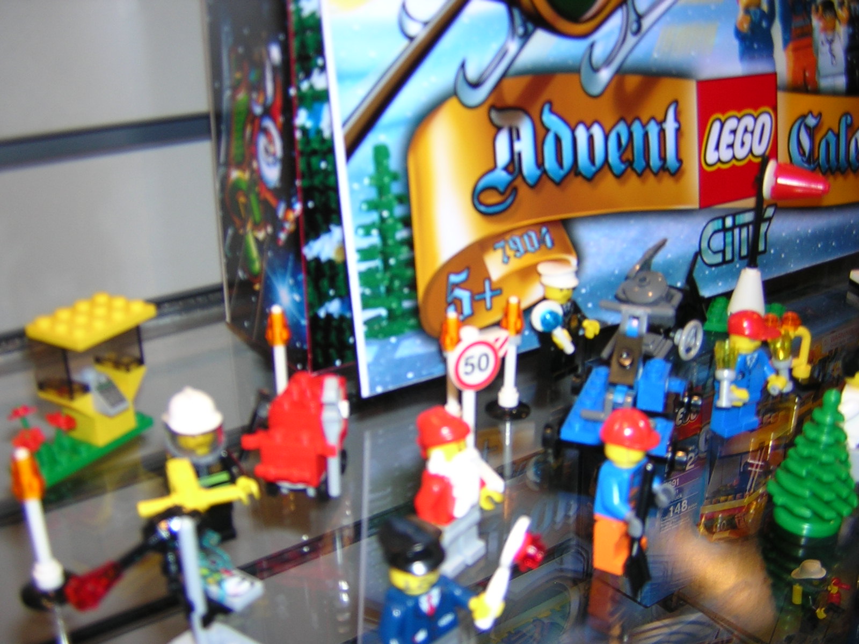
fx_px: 893
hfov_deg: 51.4
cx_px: 430
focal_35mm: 36
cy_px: 322
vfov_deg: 39.7
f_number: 2.6
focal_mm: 4.7
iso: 100
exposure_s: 1/60.1
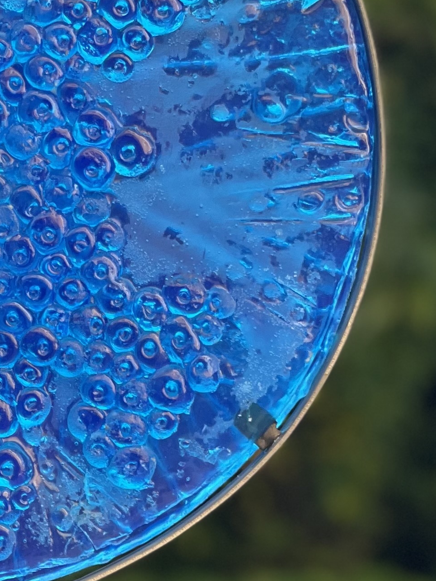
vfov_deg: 12.1
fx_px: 2736
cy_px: 367
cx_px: -122
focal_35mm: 163
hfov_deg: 9.0
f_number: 2
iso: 64
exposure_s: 1/122
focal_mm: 6
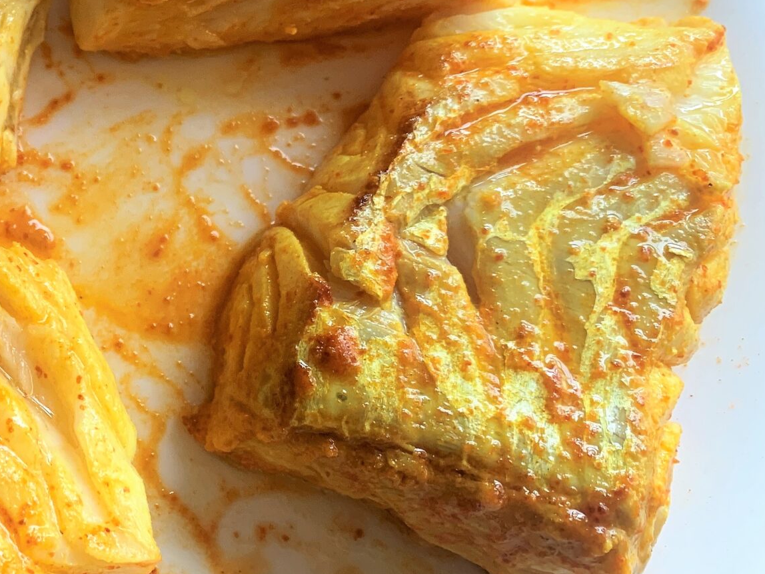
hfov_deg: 30.5
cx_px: -30
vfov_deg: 25.1
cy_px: 206
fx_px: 1282
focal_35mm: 58
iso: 100
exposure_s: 1/88
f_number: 1.8
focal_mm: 4.25
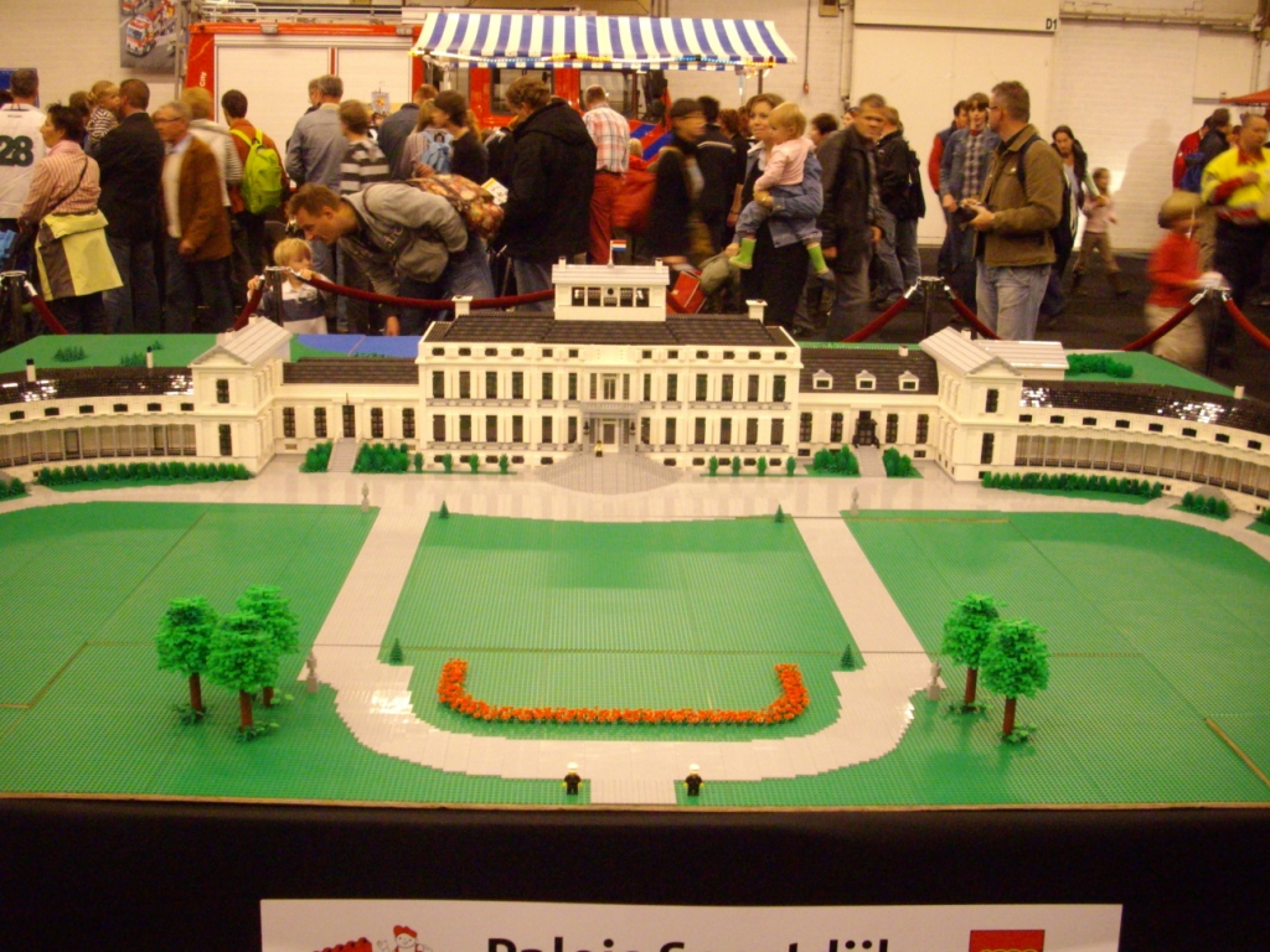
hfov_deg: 50.1
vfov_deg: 38.7
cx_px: 635
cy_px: 476
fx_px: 1357
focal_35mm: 37
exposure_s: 1/10
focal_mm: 6.2
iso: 400
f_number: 2.8
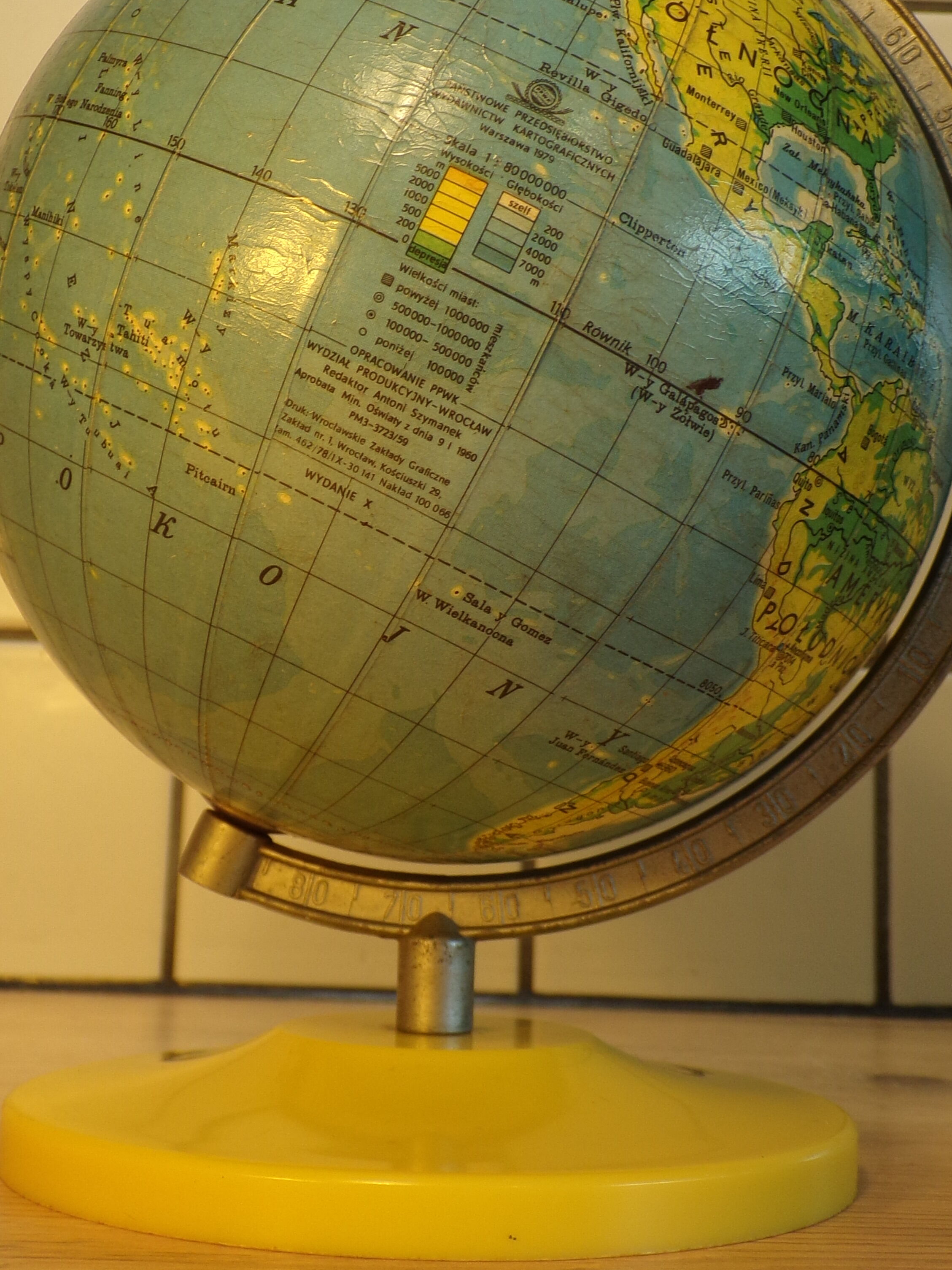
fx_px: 1797
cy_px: 493
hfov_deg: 29.7
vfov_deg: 38.7
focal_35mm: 49
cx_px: 479
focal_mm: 5.8
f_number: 3.2
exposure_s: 1/45
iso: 80
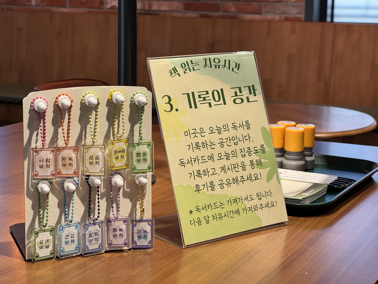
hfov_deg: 25.0
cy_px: 141
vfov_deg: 18.9
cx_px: 190
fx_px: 852
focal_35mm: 78
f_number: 2.8
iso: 80
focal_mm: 9
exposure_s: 1/120
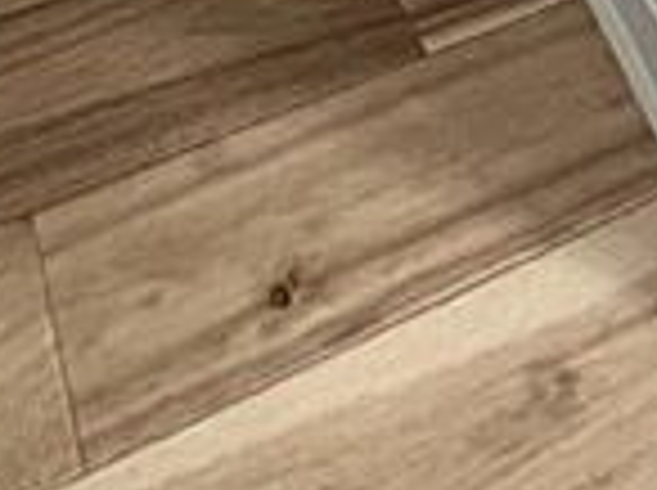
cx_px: 292
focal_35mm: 57
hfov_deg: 33.8
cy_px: -571
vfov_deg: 16.6
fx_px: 1080
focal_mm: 1.57
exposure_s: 1/99
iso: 125
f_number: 1.8
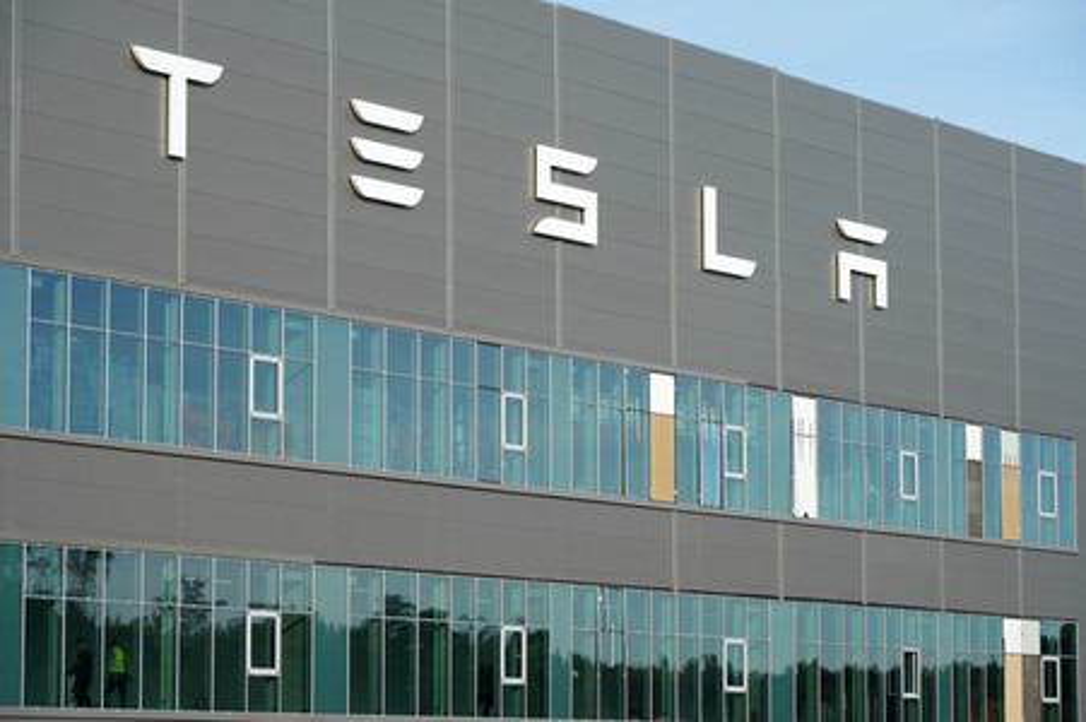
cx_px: 543
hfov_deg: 19.1
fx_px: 3225
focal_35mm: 107
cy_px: 361
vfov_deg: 12.8
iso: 100
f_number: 8
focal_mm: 107
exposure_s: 1/80
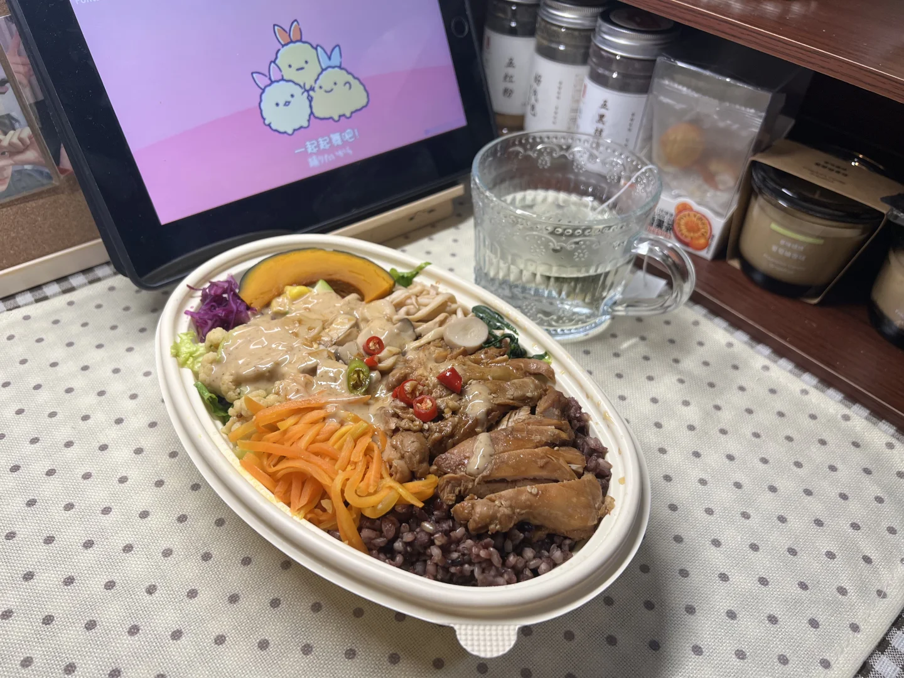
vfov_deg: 53.1
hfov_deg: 67.3
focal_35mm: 26
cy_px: 339
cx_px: 452
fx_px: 679
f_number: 1.5
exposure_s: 1/100
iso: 80
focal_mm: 5.7
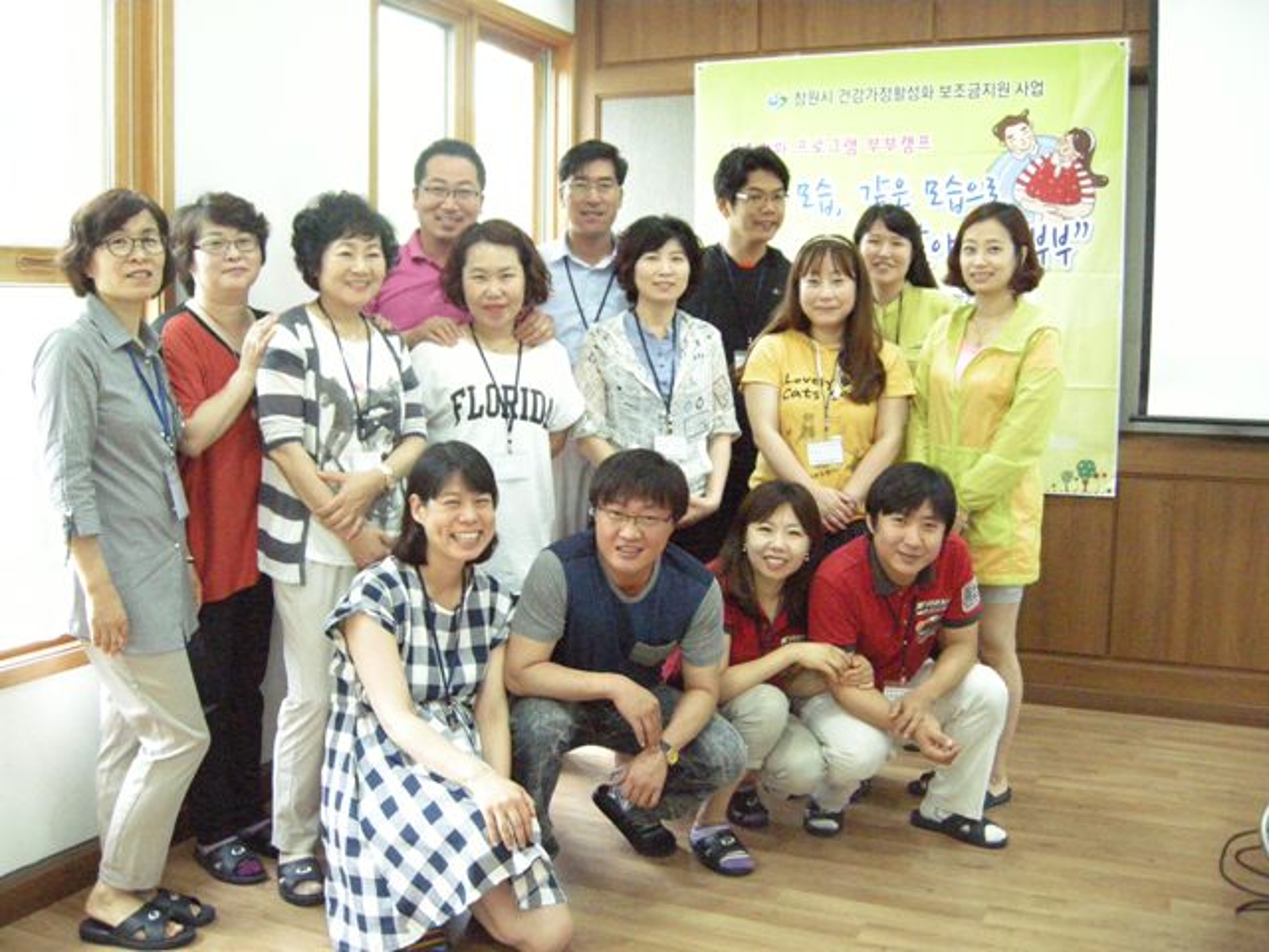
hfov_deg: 52.6
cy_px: 476
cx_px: 634
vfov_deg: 40.7
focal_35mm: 35
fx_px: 1283
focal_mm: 7.5
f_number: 2.7
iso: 1369
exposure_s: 1/126
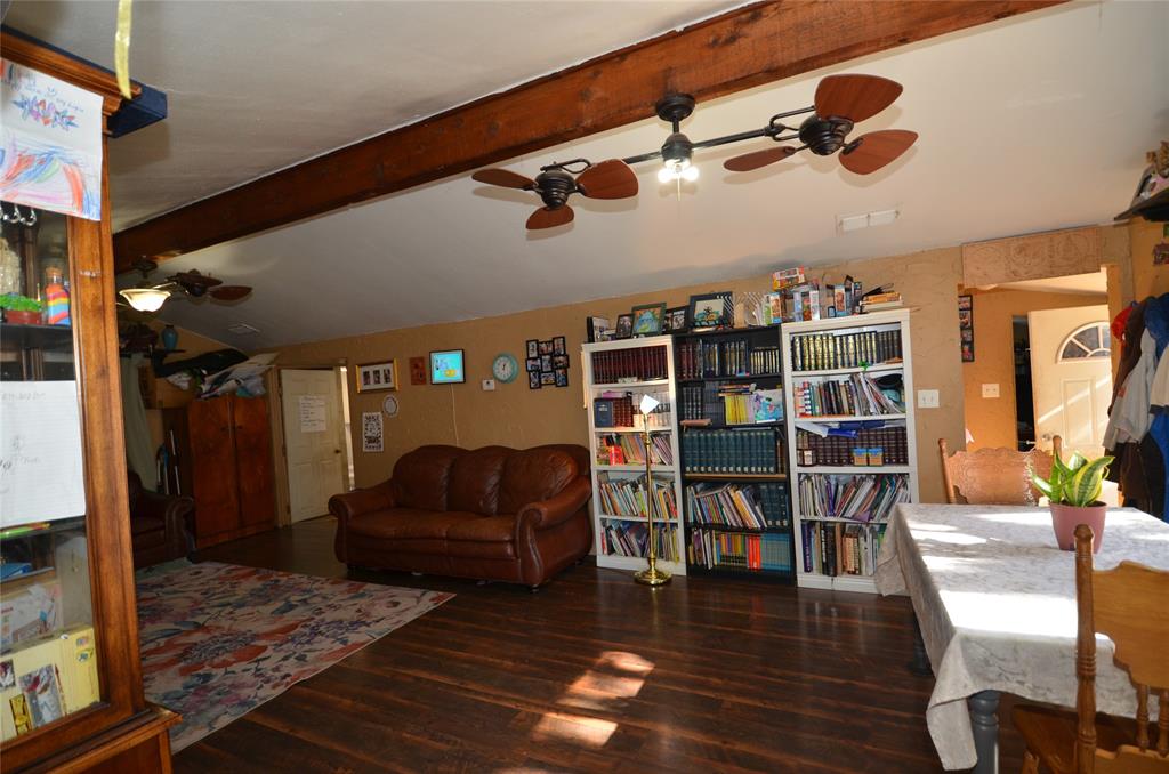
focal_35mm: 16
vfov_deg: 71.8
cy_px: 387
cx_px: 584
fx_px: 535
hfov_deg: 95.1
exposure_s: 1/60
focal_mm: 11
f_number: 4
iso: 360
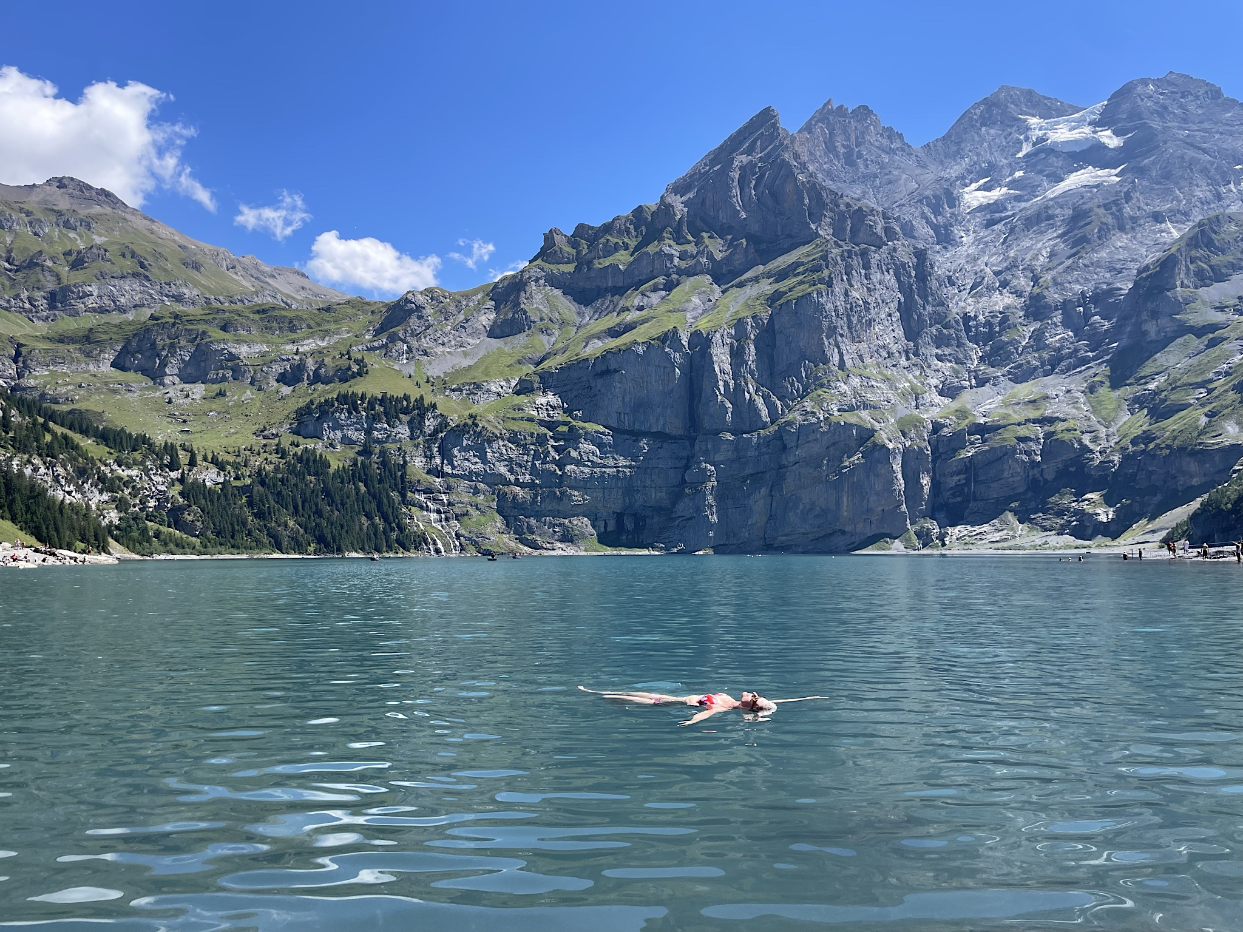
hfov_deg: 67.3
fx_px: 934
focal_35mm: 26
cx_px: 622
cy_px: 466
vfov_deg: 53.1
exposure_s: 1/2053
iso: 32
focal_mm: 4.2
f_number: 1.6
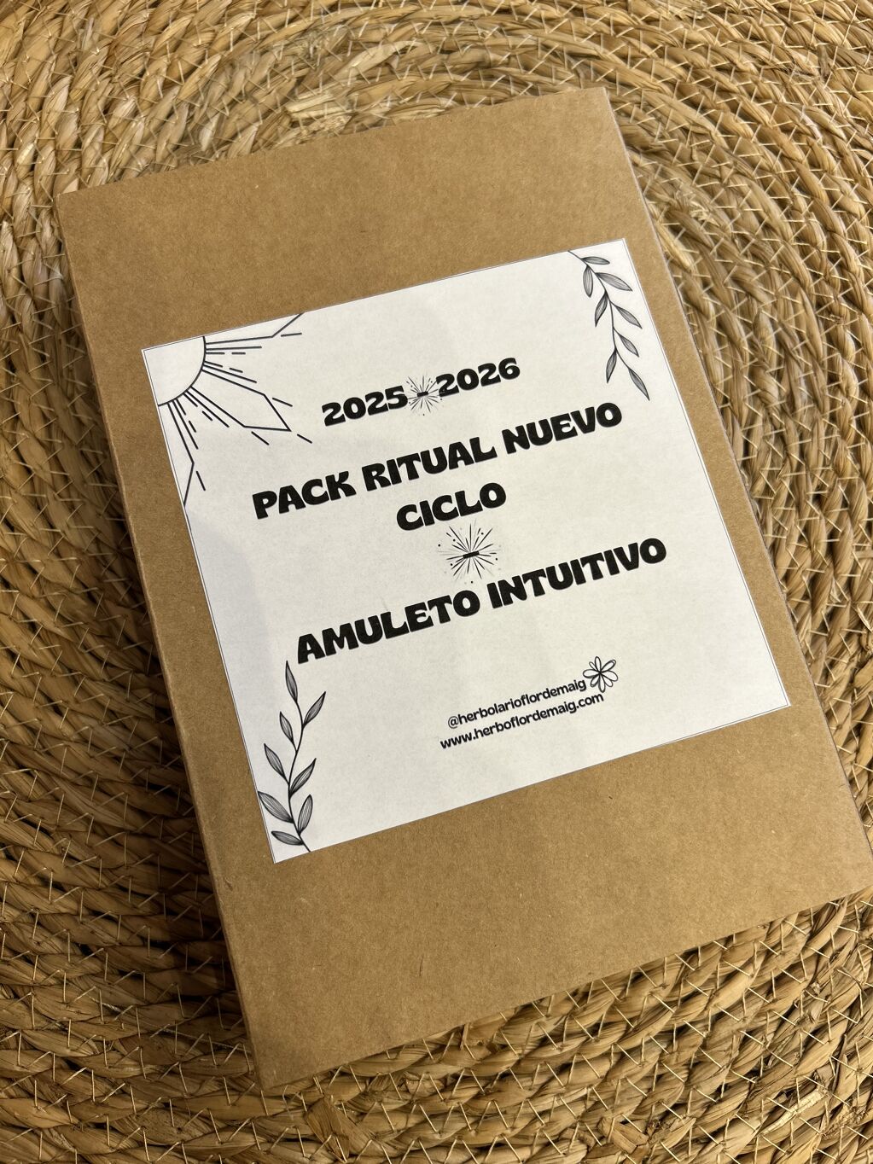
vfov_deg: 67.3
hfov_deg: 53.1
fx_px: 874
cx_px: 436
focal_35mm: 26
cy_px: 582
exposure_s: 1/100
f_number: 1.5
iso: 80
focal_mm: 5.7
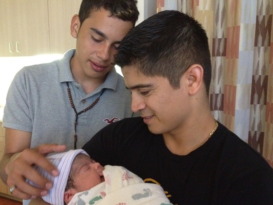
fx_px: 292
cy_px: 104
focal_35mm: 37
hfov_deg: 50.1
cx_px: 132
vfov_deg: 38.7
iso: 800
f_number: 2.4
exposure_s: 1/15
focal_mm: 4.28
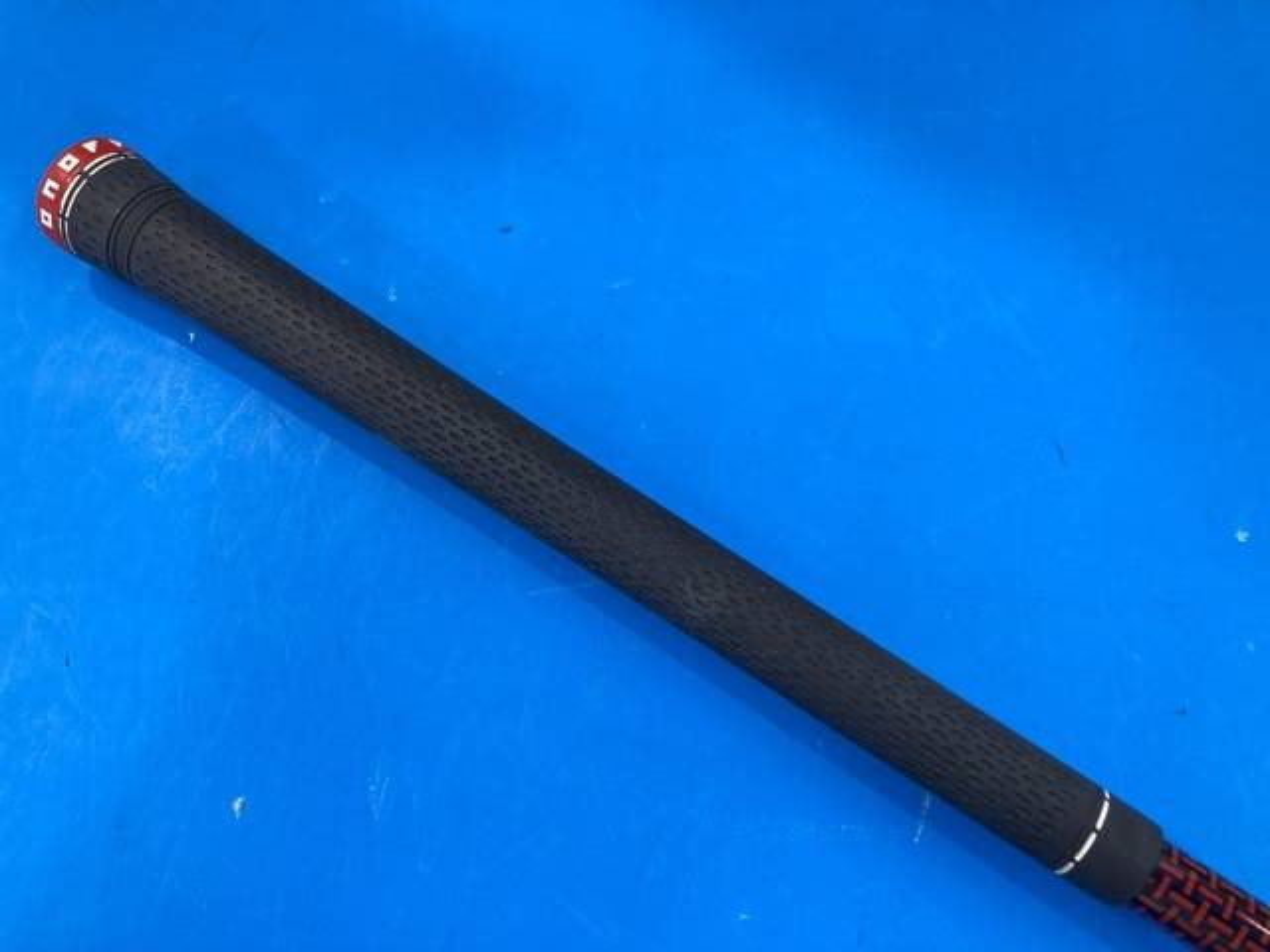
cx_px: 635
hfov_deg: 63.4
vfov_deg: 49.7
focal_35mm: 28
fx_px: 1027
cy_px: 476
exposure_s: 1/50
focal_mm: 3.99
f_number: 1.8
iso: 64
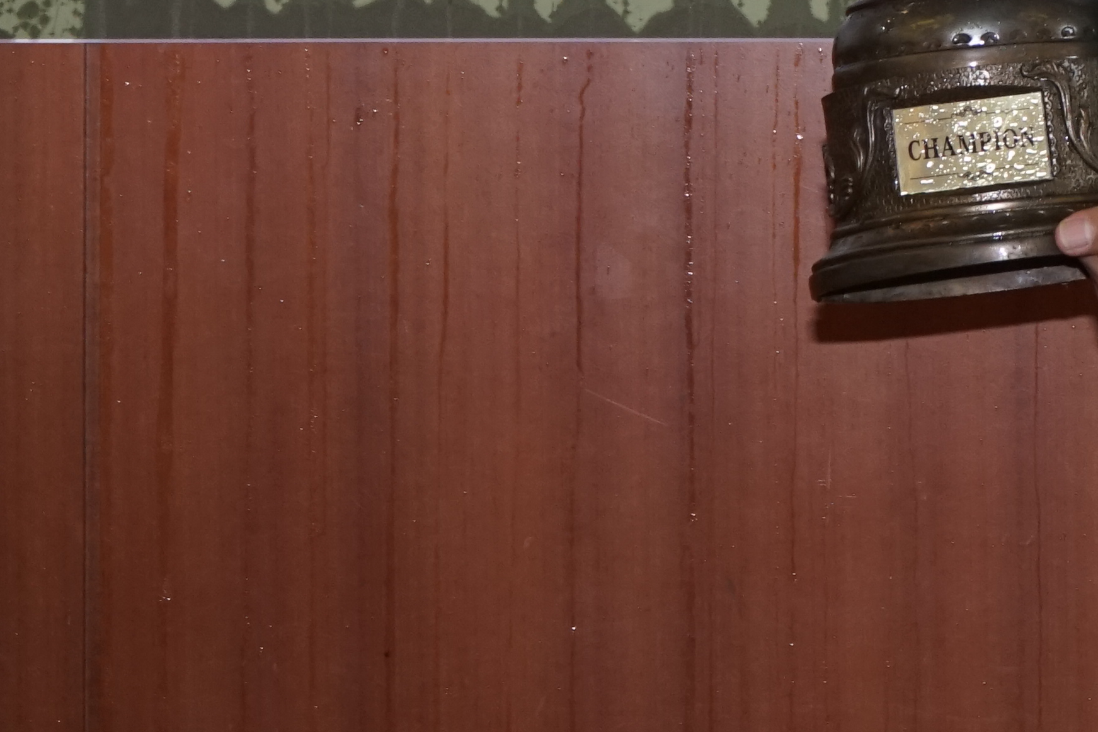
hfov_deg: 8.3
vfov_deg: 5.6
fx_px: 7350
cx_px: 1751
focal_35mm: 241
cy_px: -444
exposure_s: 1/60
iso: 1600
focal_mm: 70
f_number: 8
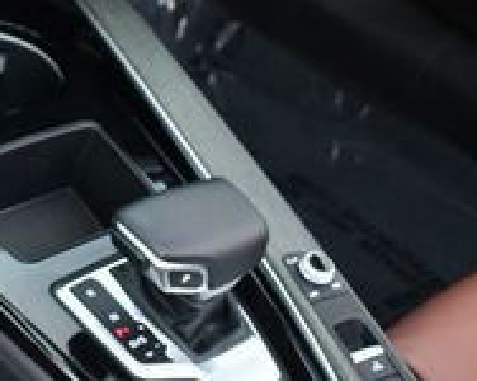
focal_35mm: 141
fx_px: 1988
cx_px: -294
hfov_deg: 12.8
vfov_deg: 10.7
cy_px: -89
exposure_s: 1/250
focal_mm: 22
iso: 800
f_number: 3.8
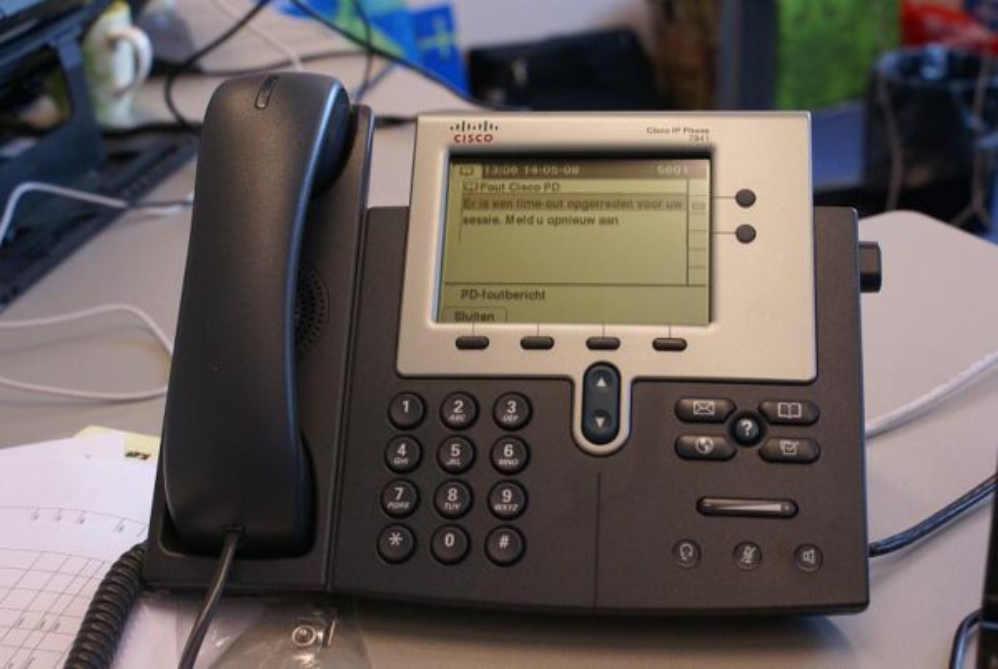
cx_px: 499
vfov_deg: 25.8
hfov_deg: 37.8
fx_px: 1458
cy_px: 334
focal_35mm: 52
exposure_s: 1/40
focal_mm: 35
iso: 400
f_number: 5.6
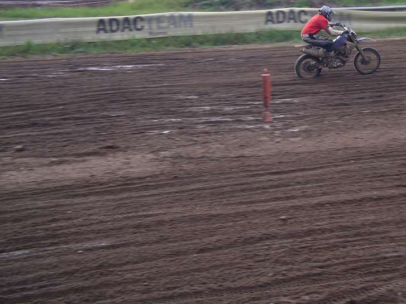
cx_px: 274
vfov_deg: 22.2
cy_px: 103
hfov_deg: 29.2
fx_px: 774
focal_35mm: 66
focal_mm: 7.5
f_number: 3.1
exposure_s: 1/200
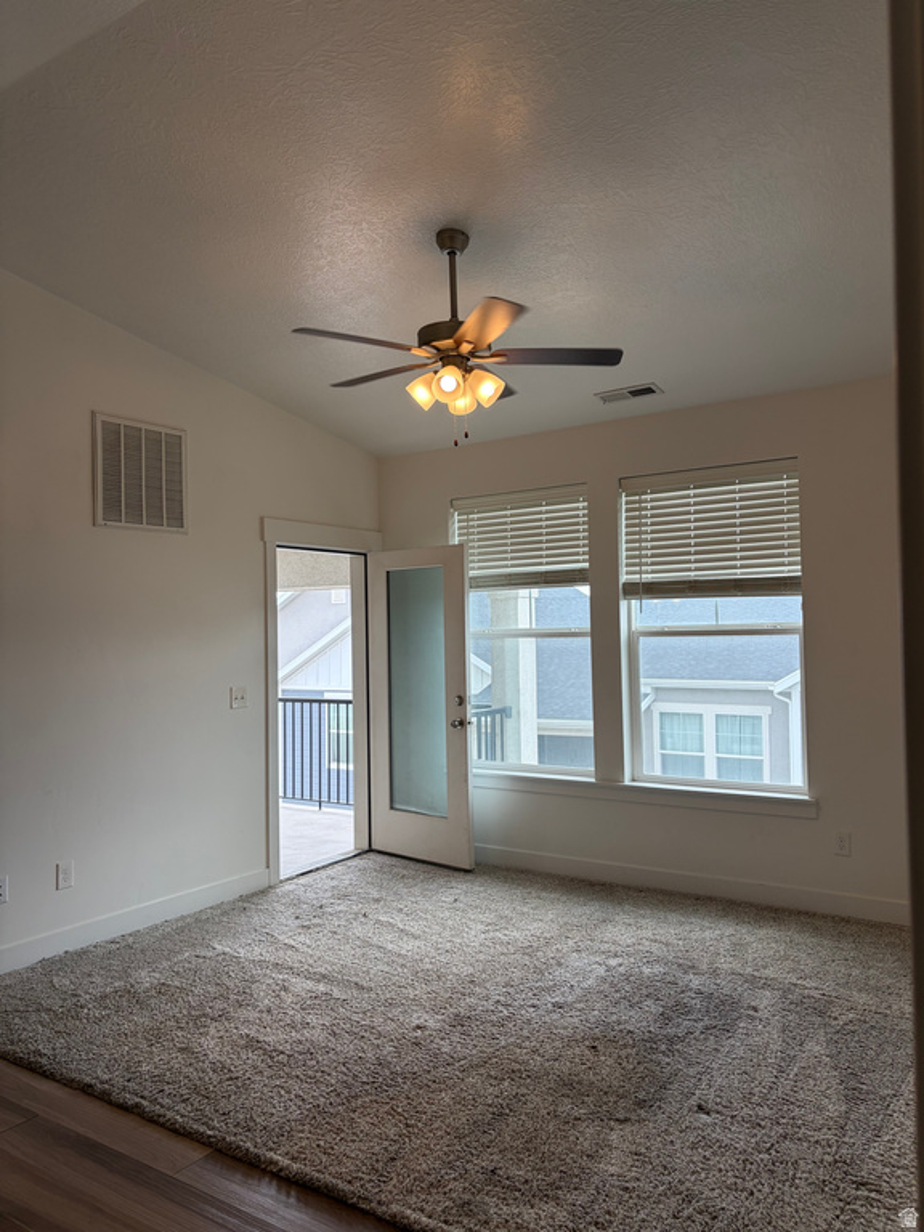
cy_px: 616
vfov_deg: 67.3
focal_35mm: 26
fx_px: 925
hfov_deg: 53.1
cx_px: 462
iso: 50
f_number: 1.6
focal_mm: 5.96
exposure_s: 1/261
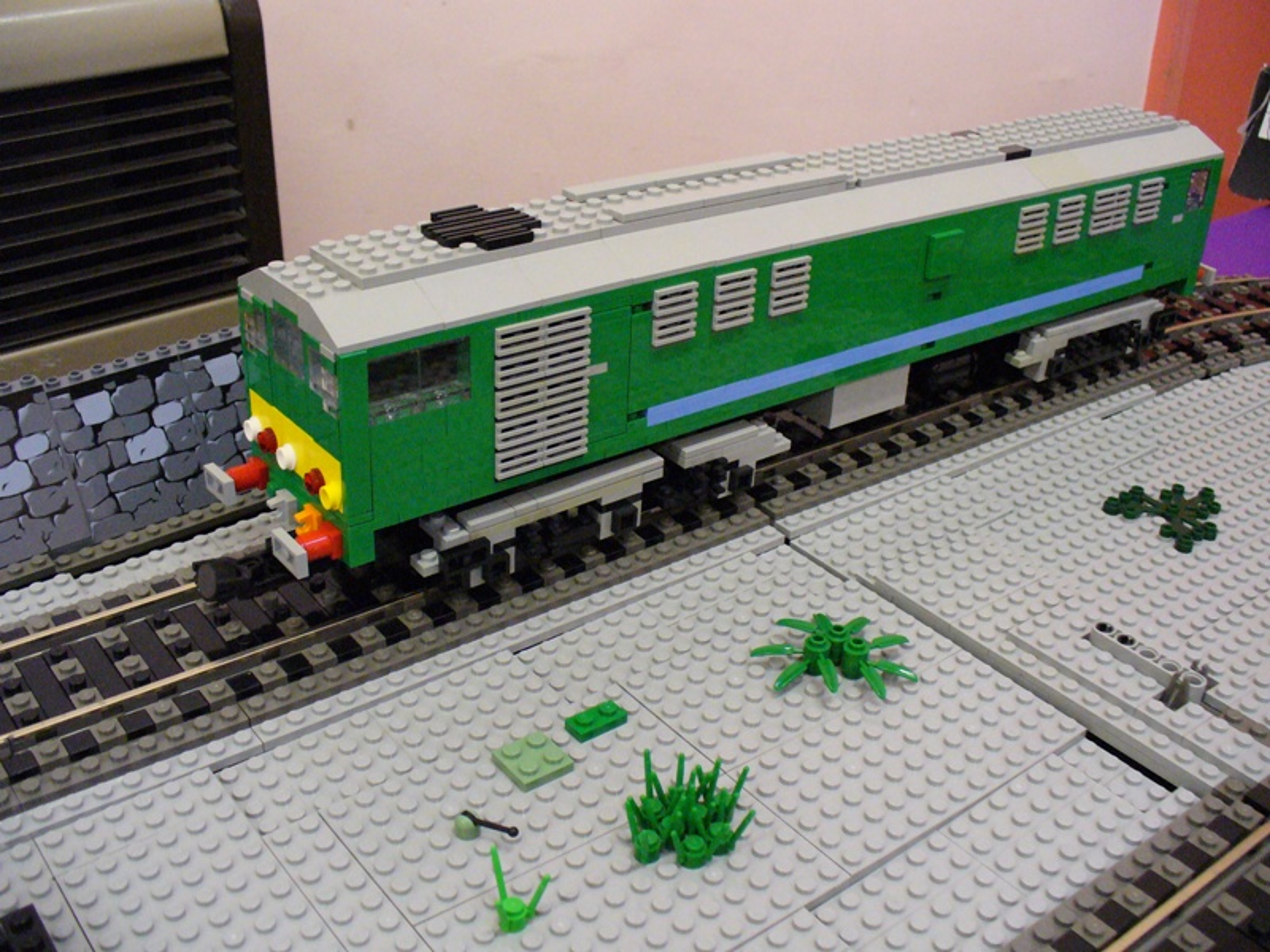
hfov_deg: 50.1
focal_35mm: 37
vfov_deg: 38.7
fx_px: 1357
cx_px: 635
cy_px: 476
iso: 400
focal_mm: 6.1
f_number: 2.8
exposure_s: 1/30
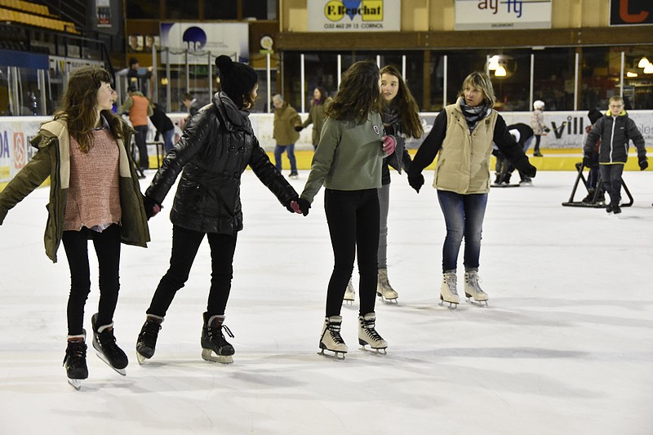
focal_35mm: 84
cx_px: 326
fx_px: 1523
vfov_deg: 16.3
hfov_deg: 24.2
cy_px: 218
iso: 4000
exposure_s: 1/160
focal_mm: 56
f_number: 5
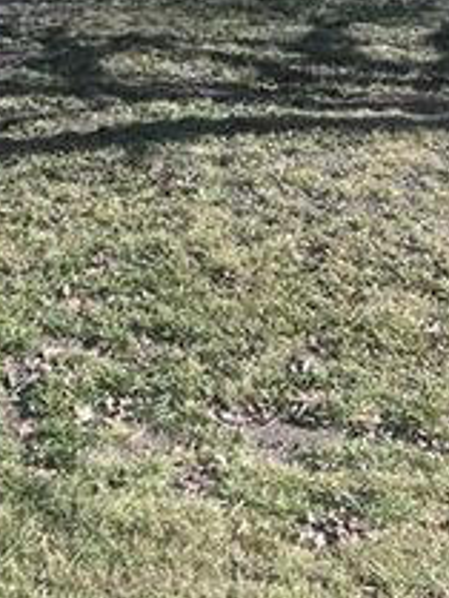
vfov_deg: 22.6
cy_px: -1
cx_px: 31
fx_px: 1434
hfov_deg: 17.5
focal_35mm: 83
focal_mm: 5.7
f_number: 1.5
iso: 50
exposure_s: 1/1575
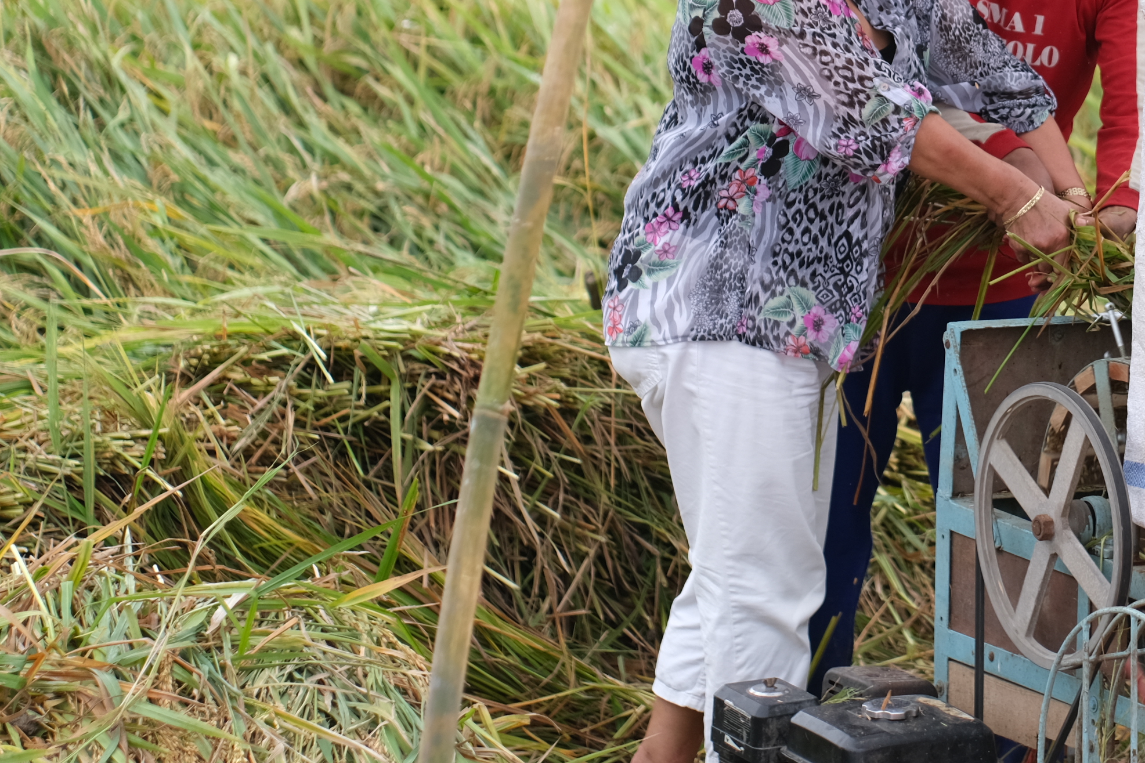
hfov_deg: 10.9
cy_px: -68
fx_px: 5979
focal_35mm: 188
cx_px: 1064
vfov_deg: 7.3
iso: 160
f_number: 2
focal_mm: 56
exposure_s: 1/1600
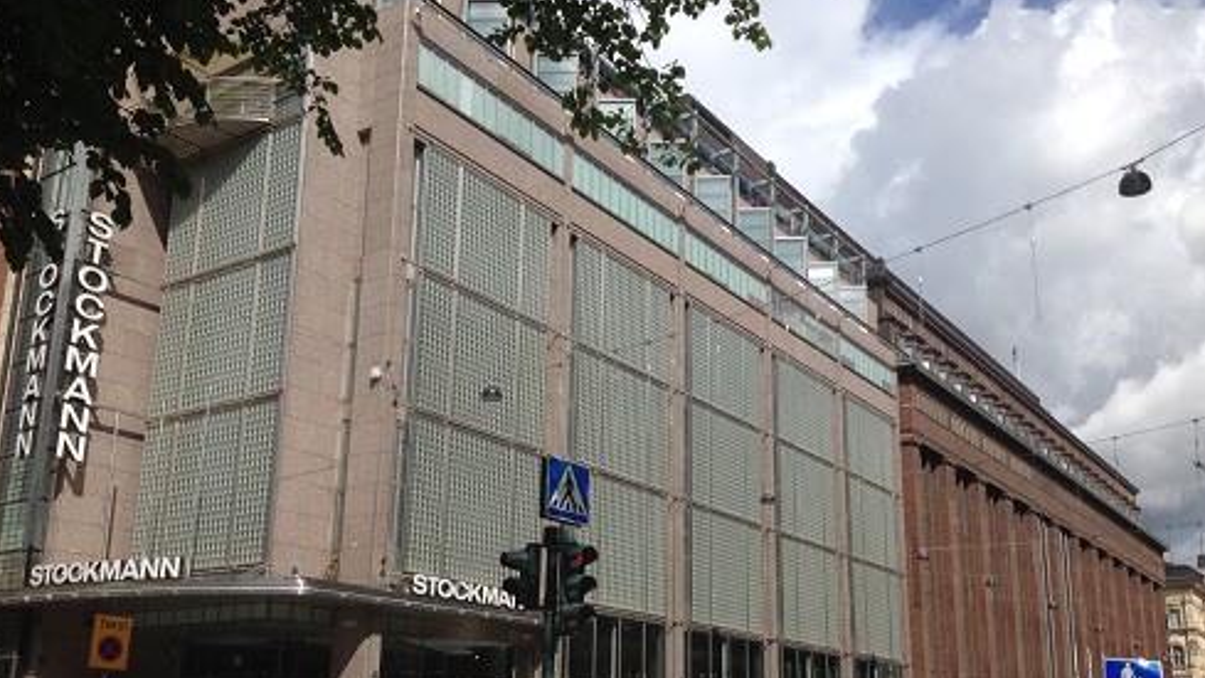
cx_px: 599
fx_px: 1246
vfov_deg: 30.2
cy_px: 443
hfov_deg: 51.6
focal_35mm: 39
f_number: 2.4
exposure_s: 1/2208
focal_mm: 4.28
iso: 50
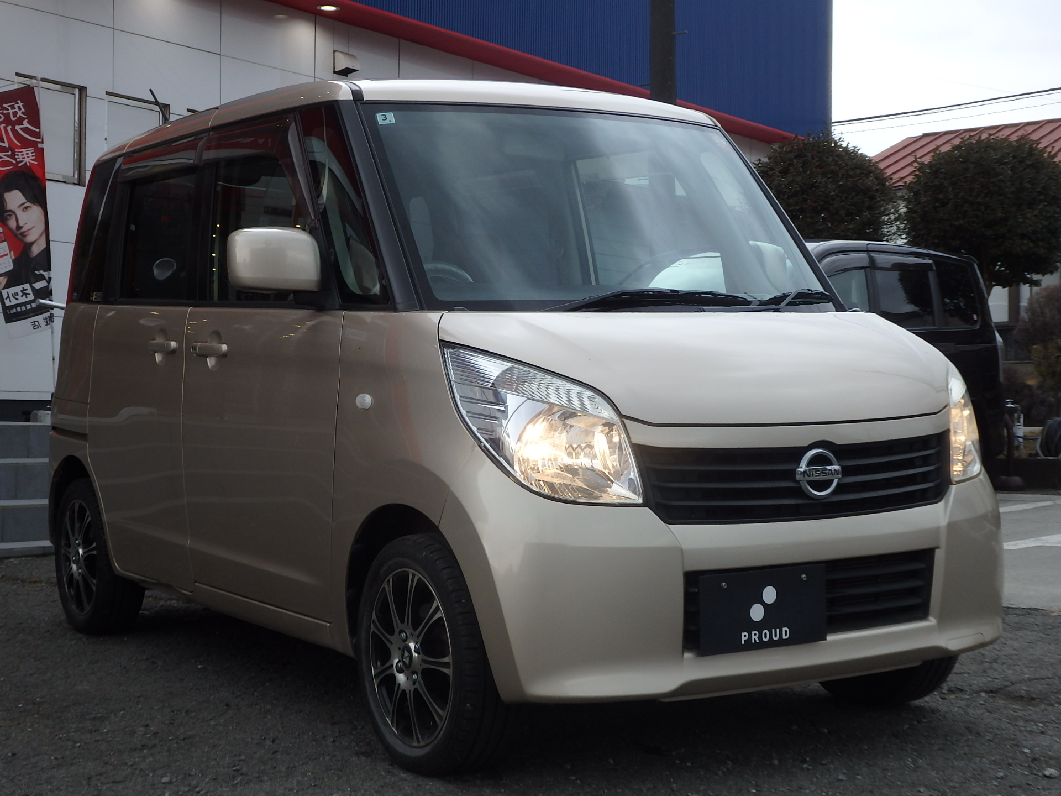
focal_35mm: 54
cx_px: 530
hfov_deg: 35.5
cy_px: 398
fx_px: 1655
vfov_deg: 27.0
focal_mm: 9.8
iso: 125
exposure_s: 1/160
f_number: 4.1
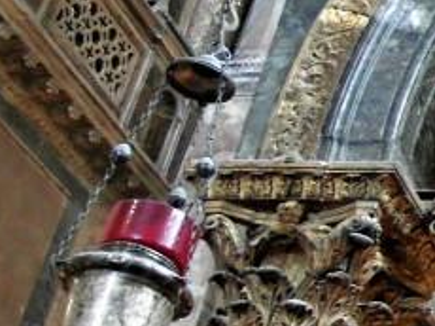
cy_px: 208
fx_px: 1343
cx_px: 951
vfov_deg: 13.8
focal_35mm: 107
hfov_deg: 14.3
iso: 200
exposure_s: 1/8
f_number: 1.8
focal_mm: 5.2
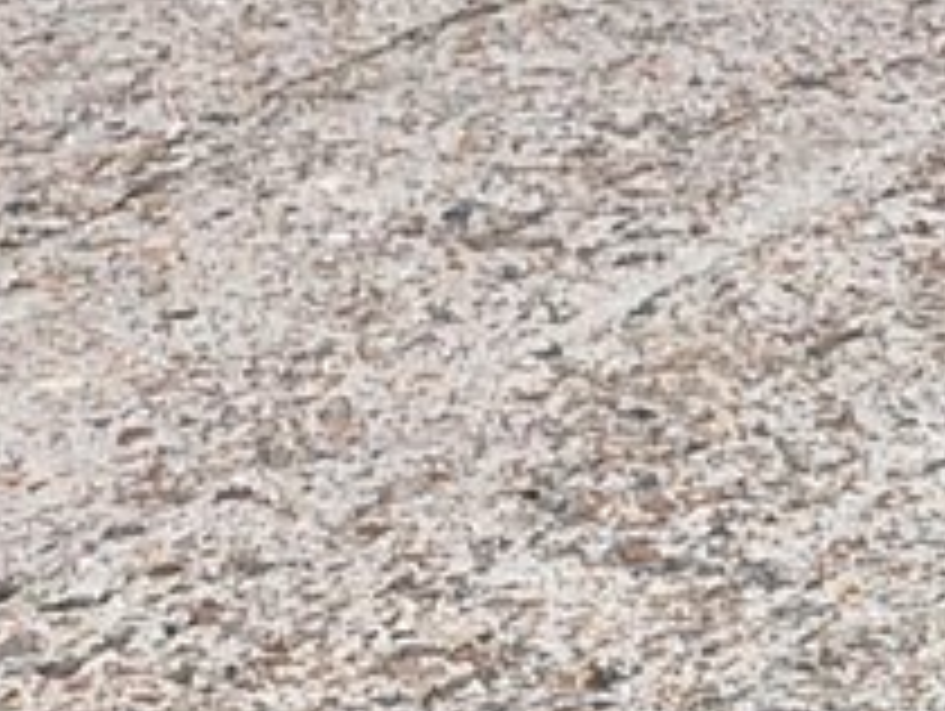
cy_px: -650
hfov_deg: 9.2
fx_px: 4482
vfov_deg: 8.6
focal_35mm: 164
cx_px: 2966
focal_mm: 5.54
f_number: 1.8
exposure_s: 1/50
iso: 250
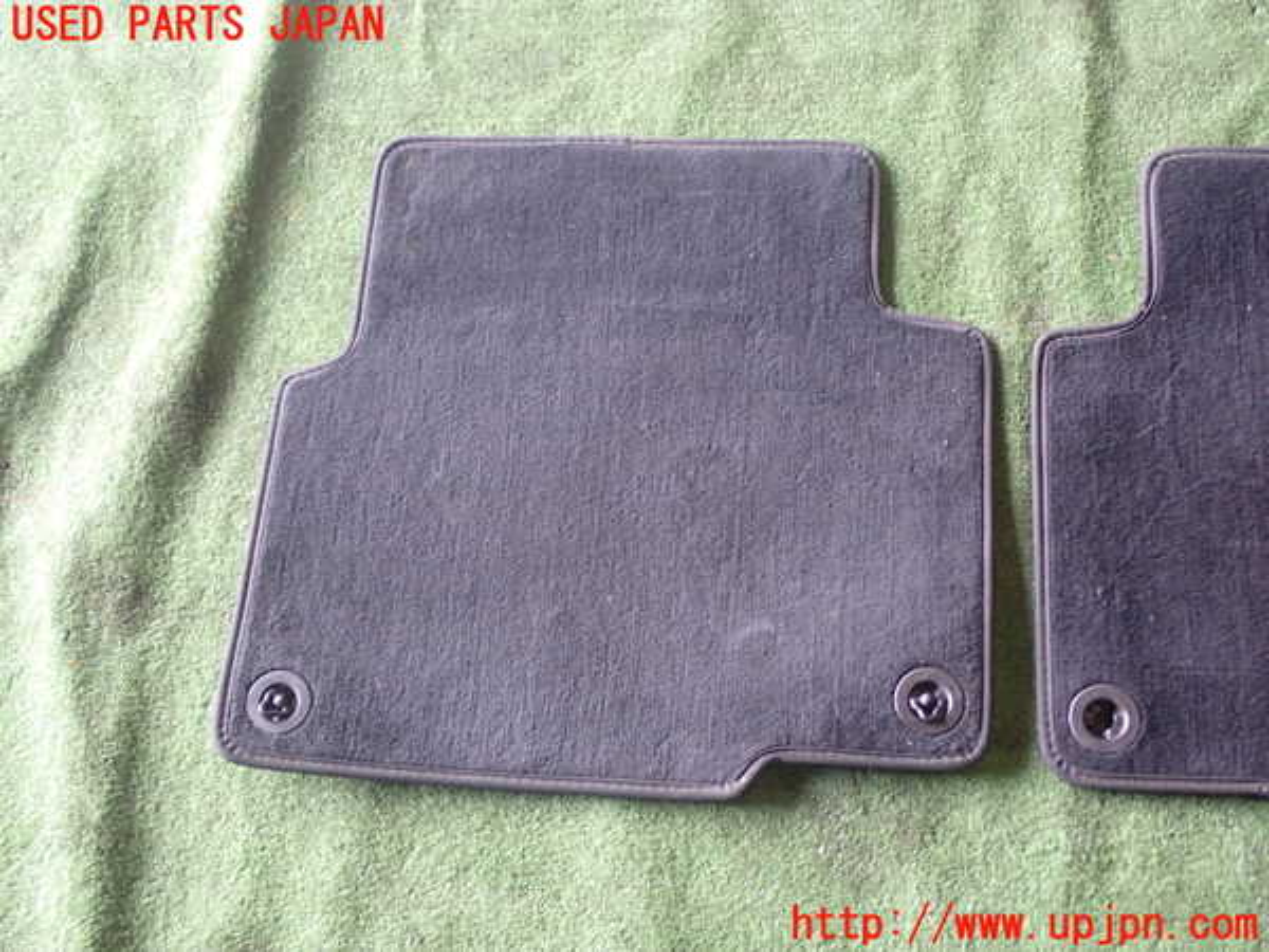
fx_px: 1723
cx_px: 634
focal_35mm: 47
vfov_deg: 30.9
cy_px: 476
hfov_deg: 40.4
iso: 500
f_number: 3.1
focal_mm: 8.4
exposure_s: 1/50
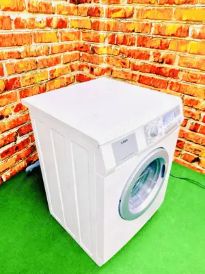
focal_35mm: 24
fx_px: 190
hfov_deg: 56.8
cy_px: 137
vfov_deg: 71.6
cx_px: 102
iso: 125
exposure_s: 1/50
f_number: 1.8
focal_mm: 5.23
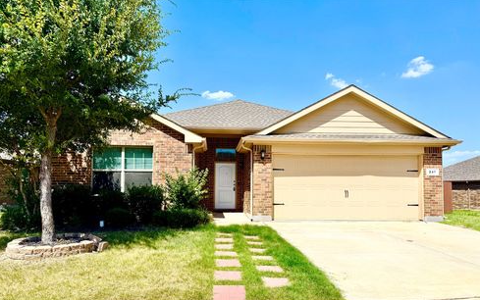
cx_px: 240
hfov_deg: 70.4
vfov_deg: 47.4
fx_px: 340
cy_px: 180
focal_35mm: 26
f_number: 1.78
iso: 80
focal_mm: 6.76
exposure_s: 1/6711
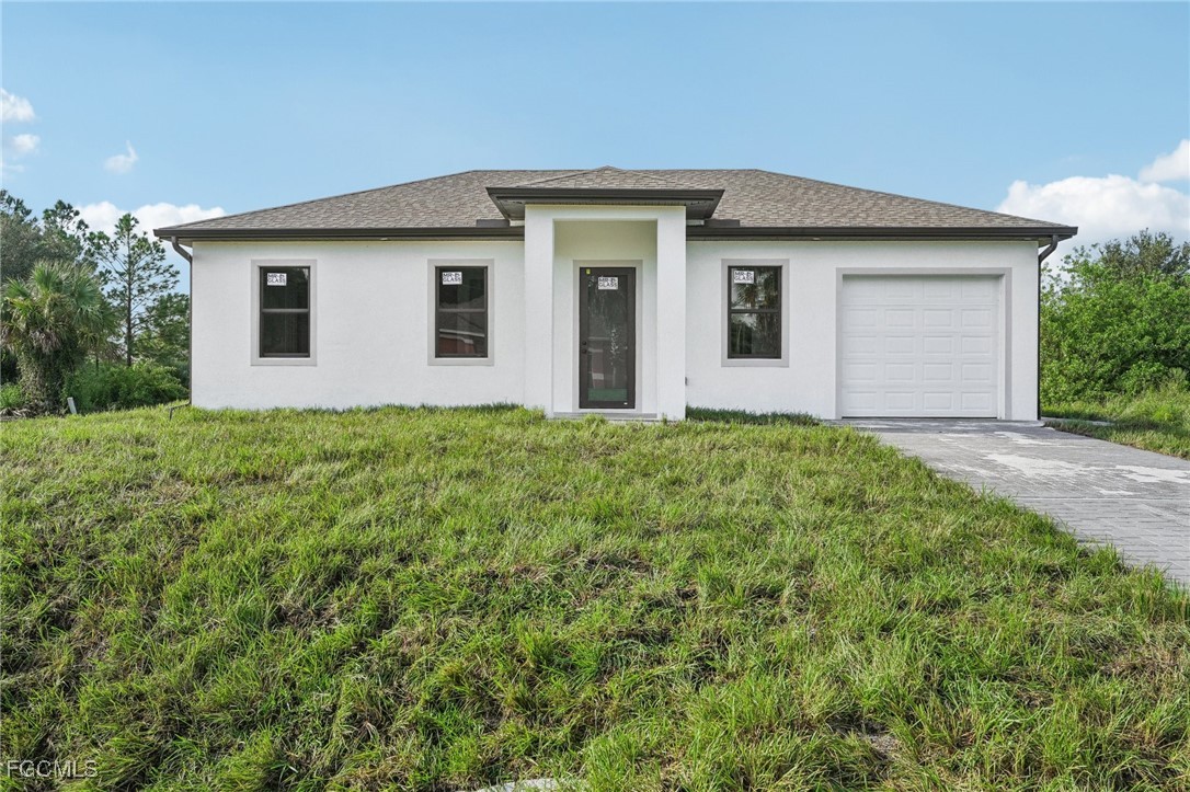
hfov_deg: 62.0
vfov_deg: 43.6
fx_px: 991
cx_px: 595
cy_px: 396
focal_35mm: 30
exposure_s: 1/640
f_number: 8
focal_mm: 30
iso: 400
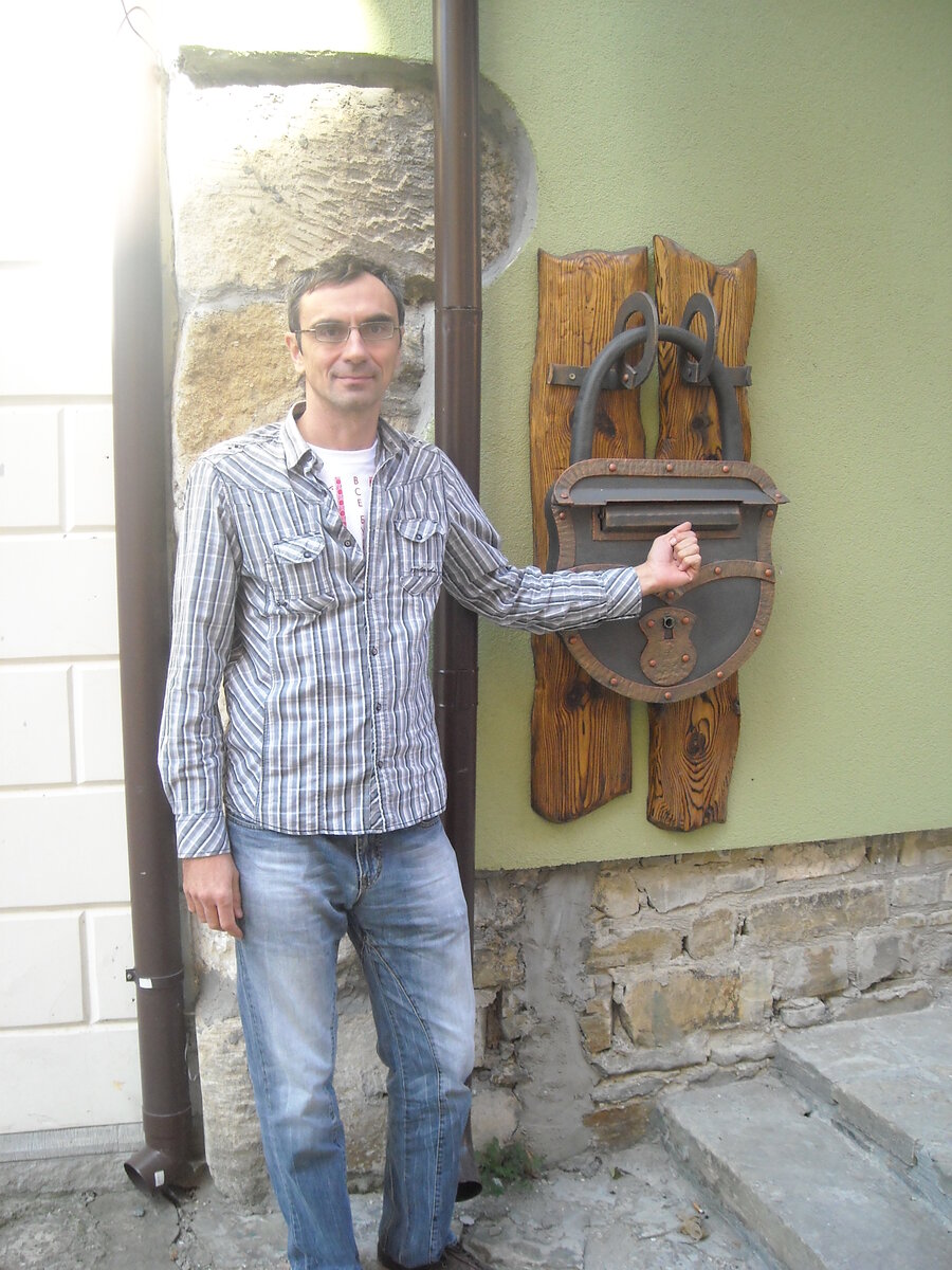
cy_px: 635
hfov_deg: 40.7
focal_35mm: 35
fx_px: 1283
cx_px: 476
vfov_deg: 52.6
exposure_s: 1/184
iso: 191
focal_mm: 5.7
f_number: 2.8
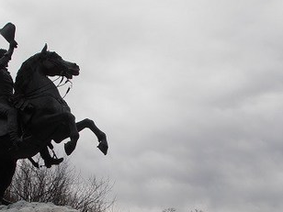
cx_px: 172
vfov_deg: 18.6
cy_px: 213
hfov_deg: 25.3
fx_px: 630
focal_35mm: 77
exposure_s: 1/250
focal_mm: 6.61
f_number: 9.9
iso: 80
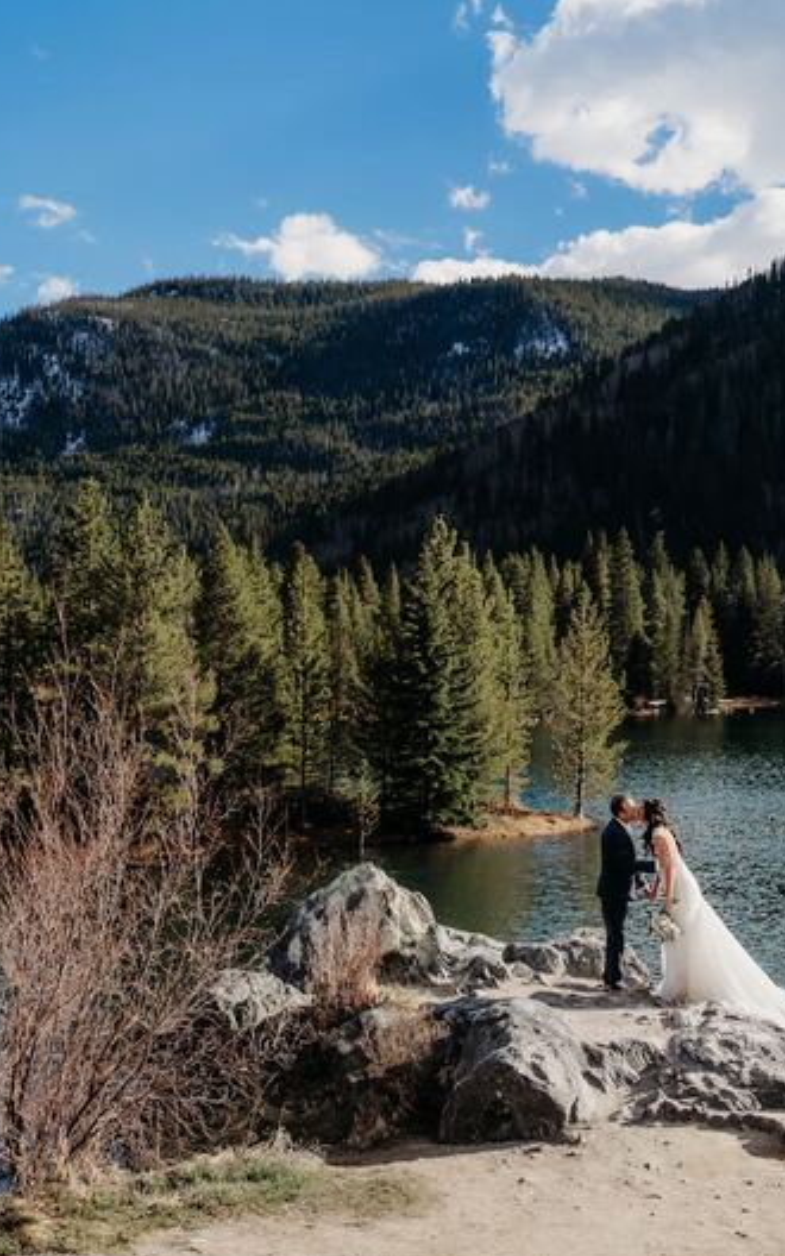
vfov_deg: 37.5
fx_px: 1848
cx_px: 381
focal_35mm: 54
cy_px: 632
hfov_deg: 24.0
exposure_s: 1/8000
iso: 320
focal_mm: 35
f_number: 2.2
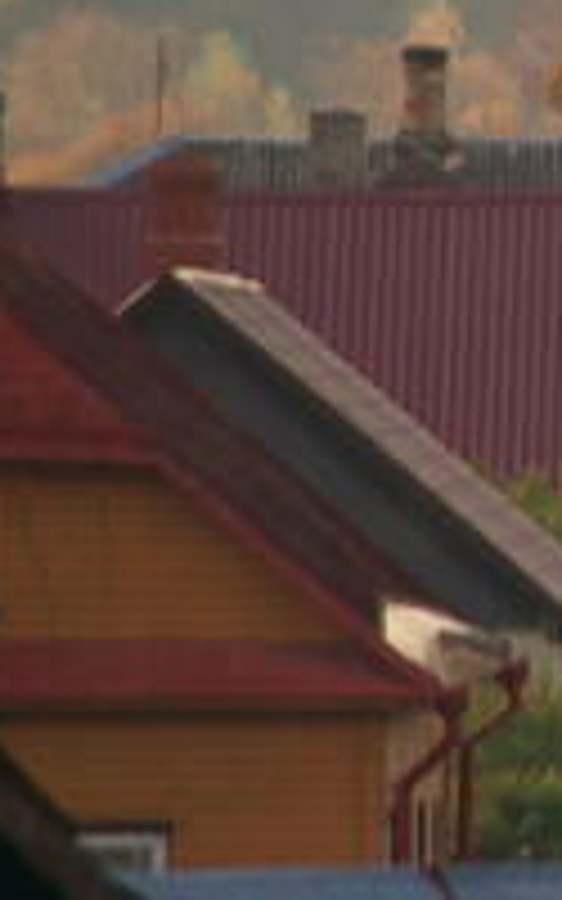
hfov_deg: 1.0
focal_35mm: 1337
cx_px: 1947
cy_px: 216
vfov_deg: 1.6
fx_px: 32765
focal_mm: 200
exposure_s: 1/180
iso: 100
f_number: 5.6
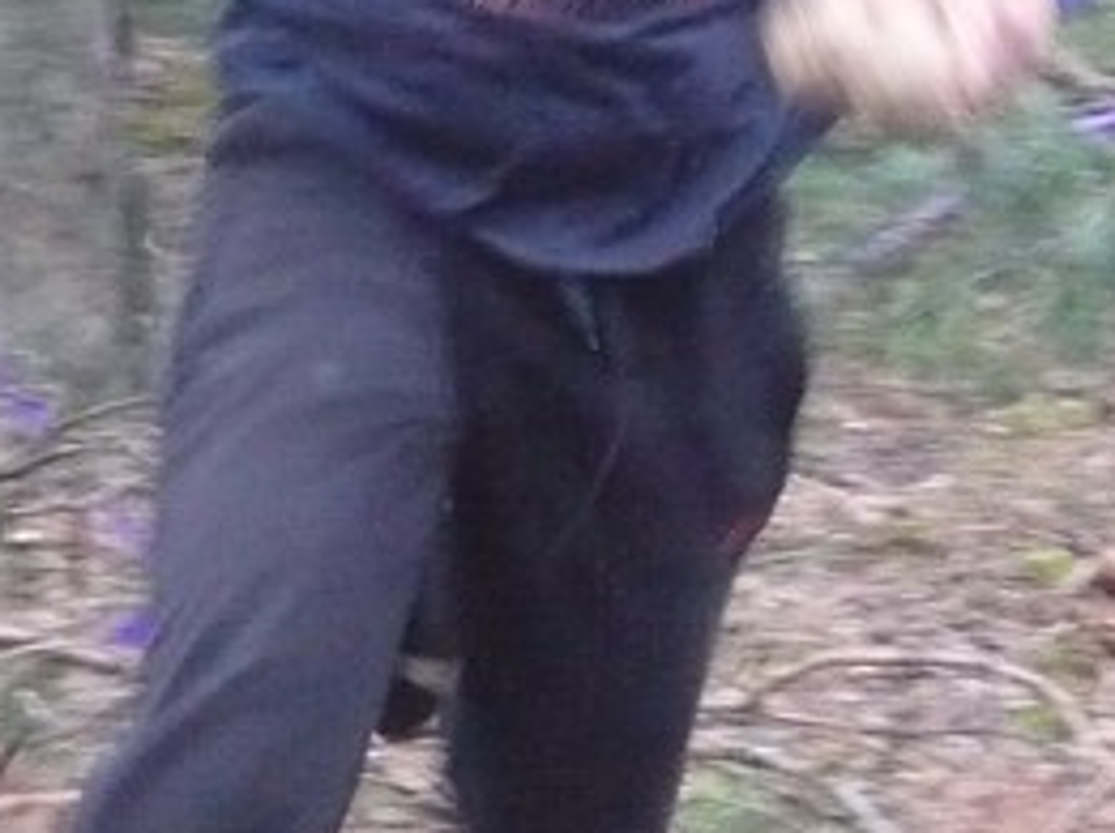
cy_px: 47
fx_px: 7109
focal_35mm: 221
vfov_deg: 6.7
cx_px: 1192
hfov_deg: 8.9
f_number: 4
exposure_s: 1/80
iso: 800
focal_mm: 11.5
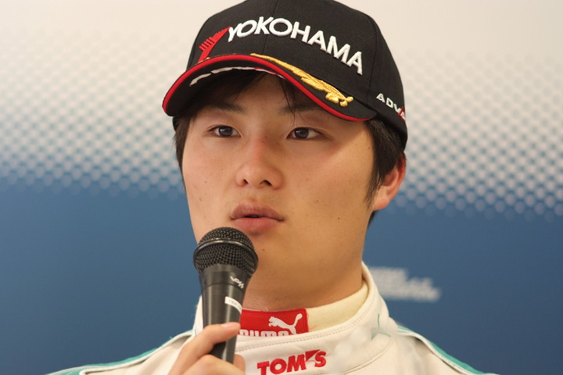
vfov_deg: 5.1
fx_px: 4222
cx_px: 282
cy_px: 188
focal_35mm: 270
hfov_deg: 7.6
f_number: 2.8
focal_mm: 180
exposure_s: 1/125
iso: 800
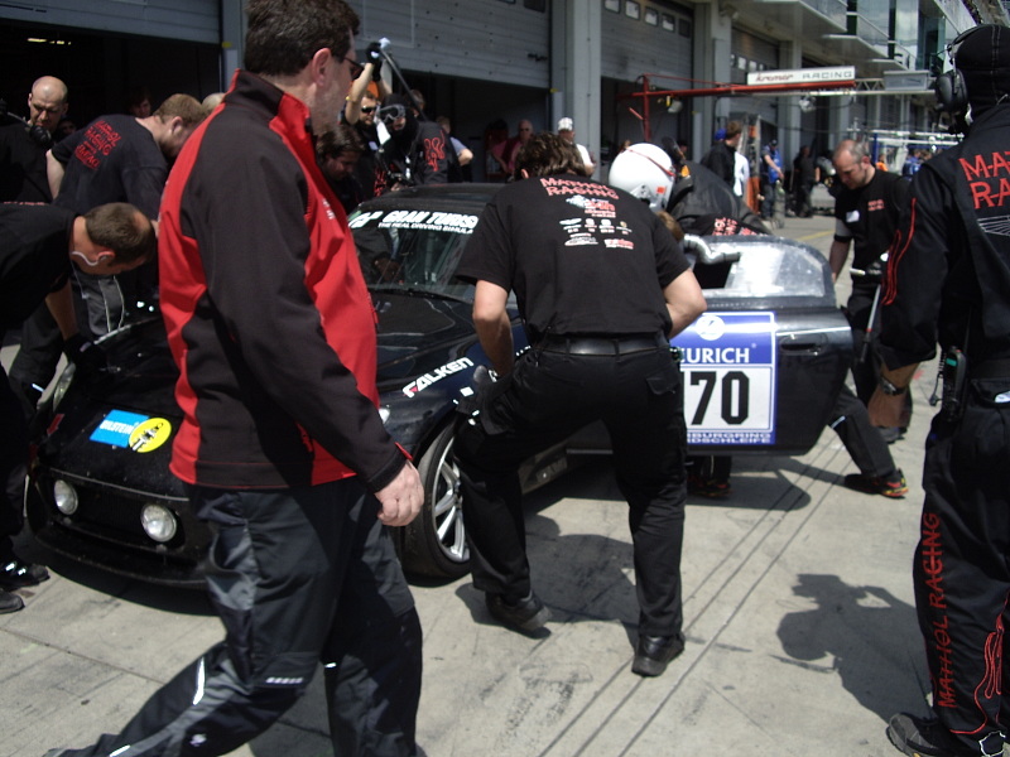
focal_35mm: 38
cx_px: 505
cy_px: 378
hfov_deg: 49.0
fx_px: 1109
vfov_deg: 37.7
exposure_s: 1/320
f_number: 5.6
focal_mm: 7.9
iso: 50
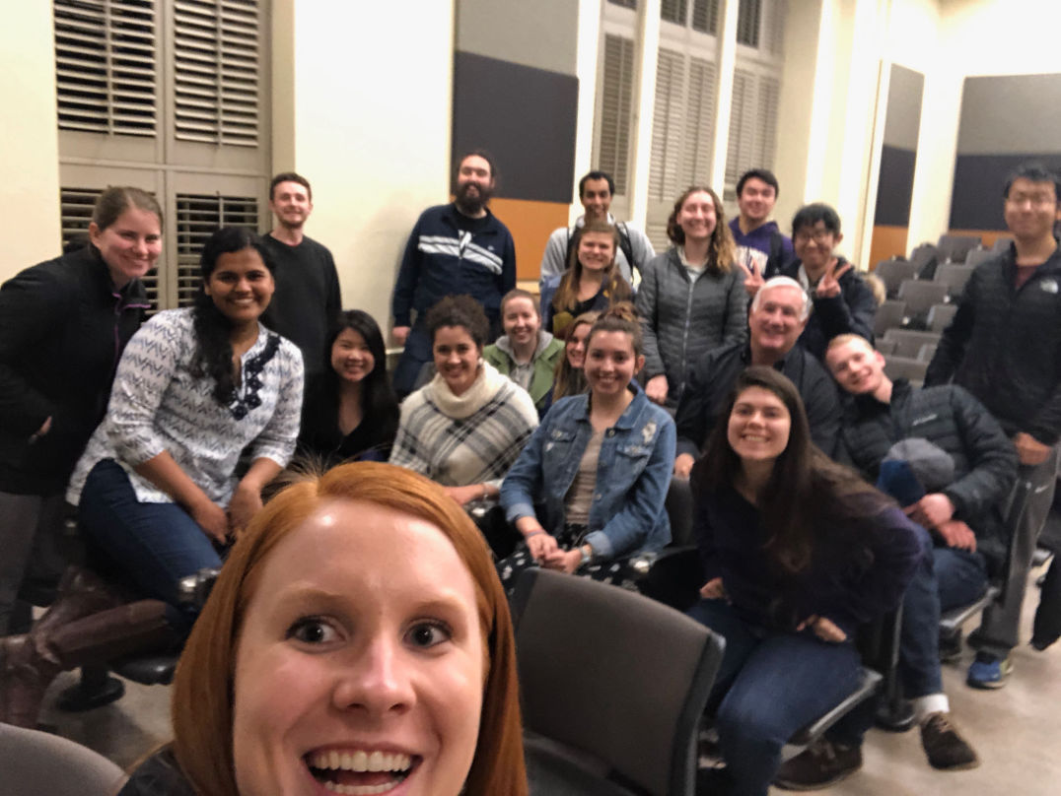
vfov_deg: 44.2
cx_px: 530
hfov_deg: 56.8
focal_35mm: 32
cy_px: 398
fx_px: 981
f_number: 2.2
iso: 250
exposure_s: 1/30
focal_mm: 2.87
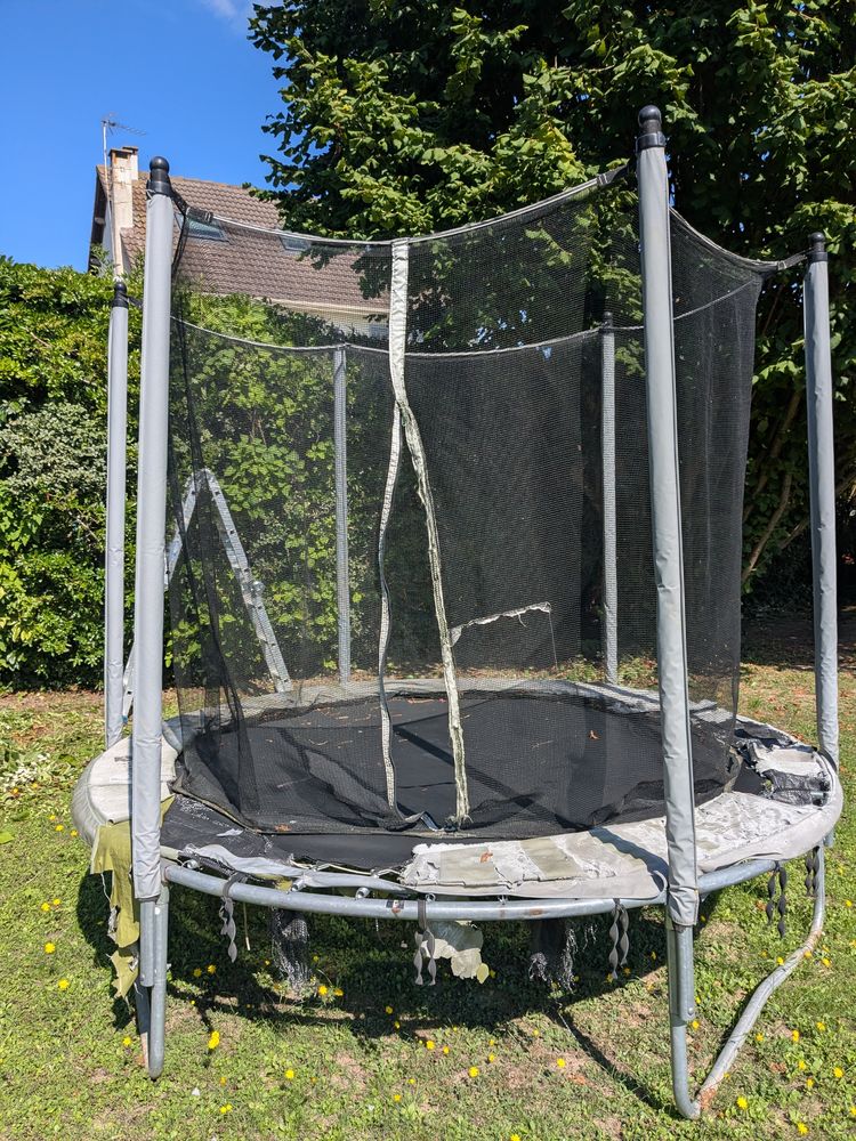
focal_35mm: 27
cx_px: 428
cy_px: 570
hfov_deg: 51.4
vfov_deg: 65.3
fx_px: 890
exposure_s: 1/2924
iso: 56
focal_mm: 4.38
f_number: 1.73
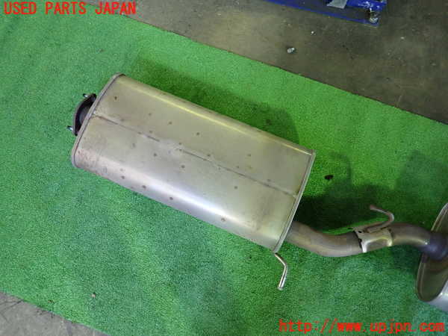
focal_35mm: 25
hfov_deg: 69.4
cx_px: 224
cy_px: 168
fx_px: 324
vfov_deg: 54.9
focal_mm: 4.5
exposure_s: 1/30
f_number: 2
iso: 400
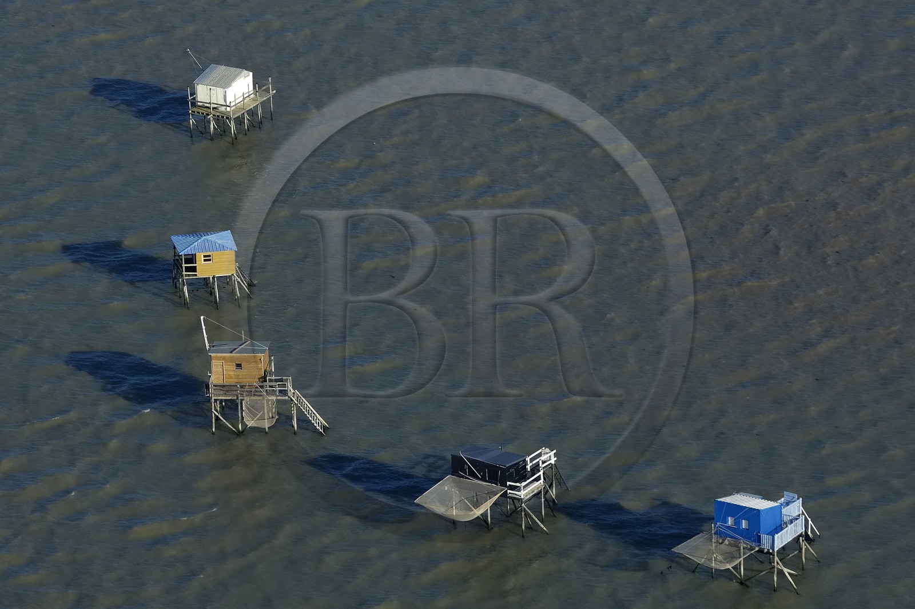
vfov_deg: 5.7
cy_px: 304
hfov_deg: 8.6
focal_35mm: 240
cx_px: 458
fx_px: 6098
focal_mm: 160
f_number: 5
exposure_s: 1/500
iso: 100
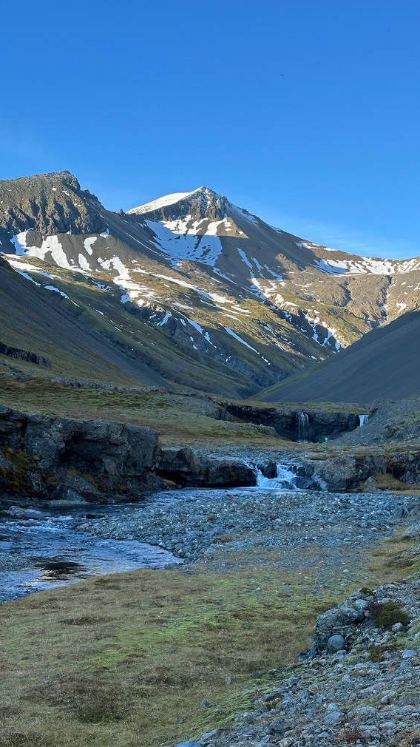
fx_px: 1050
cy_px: 370
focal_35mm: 53
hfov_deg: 22.6
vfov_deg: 39.2
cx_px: 250
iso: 64
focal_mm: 6.86
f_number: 1.78
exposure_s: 1/1376
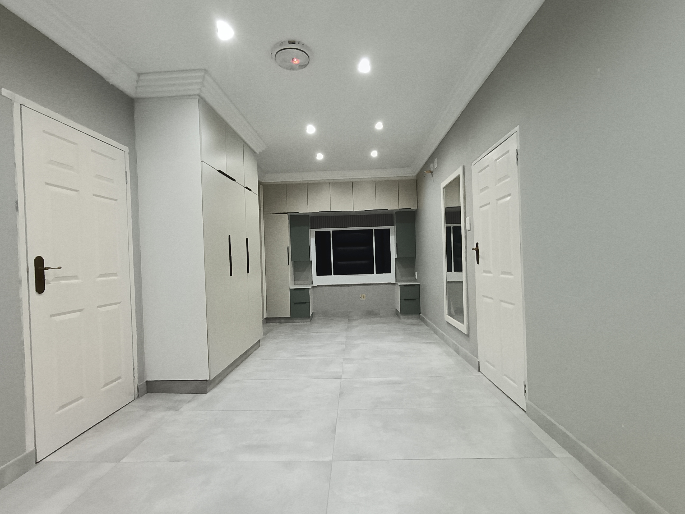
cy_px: 257
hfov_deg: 91.0
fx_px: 336
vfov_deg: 74.7
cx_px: 342
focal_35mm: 17
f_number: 2.2
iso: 693
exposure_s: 1/33.3
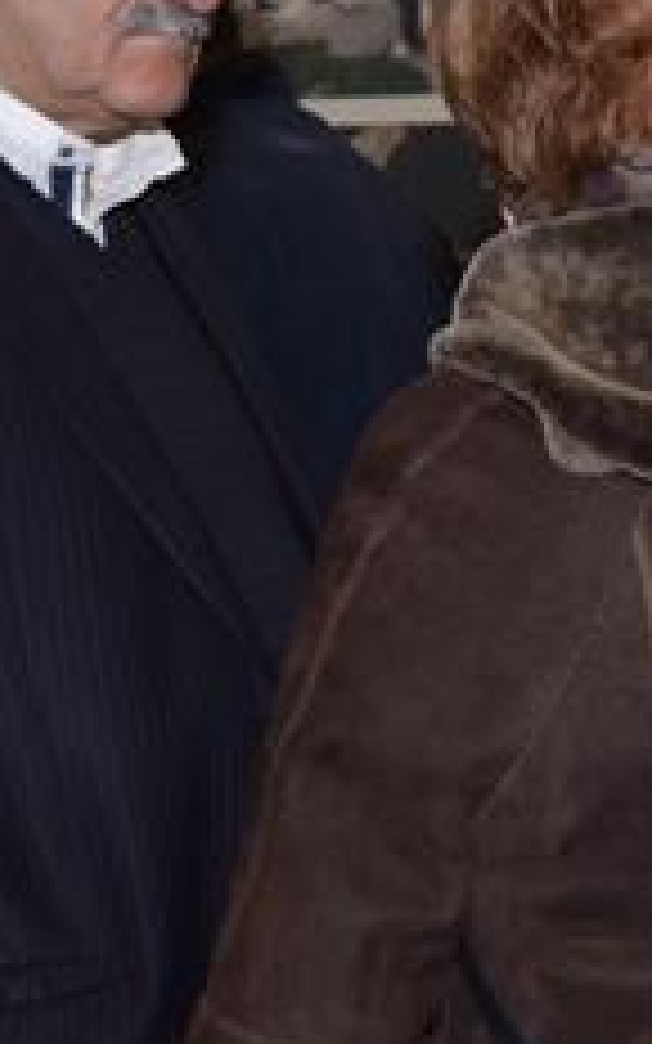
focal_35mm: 139
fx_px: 3952
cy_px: 369
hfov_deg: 9.4
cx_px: 679
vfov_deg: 15.0
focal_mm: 32
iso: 800
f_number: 5.6
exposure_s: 1/60
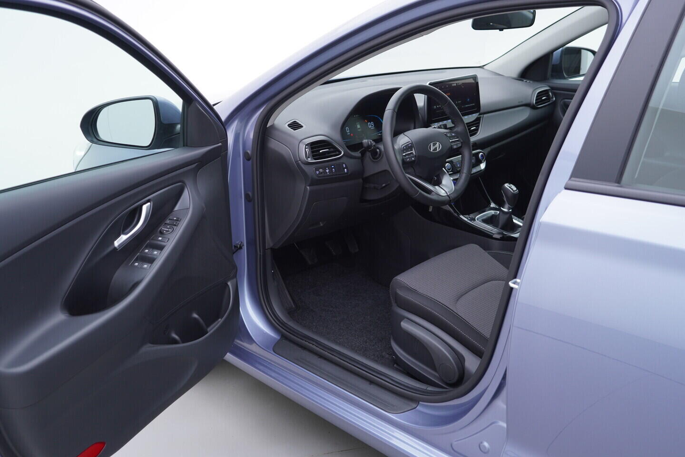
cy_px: 228
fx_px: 685
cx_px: 342
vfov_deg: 36.9
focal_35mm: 36
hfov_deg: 53.1
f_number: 3.2
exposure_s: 1/50
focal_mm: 24
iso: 125
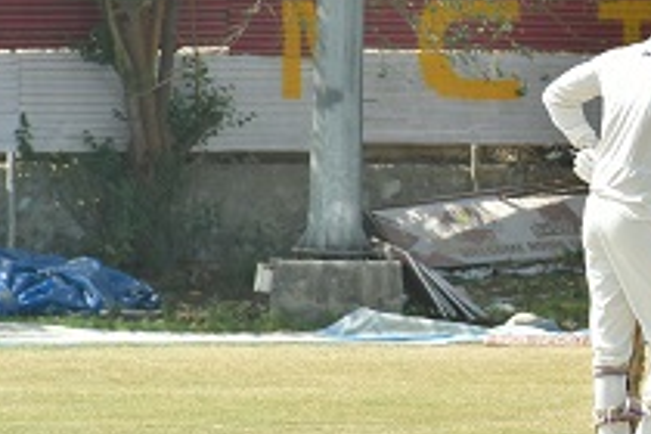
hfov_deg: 3.6
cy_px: 189
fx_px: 10271
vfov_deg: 2.4
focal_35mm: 568
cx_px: 834
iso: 100
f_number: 9
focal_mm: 140
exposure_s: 1/160
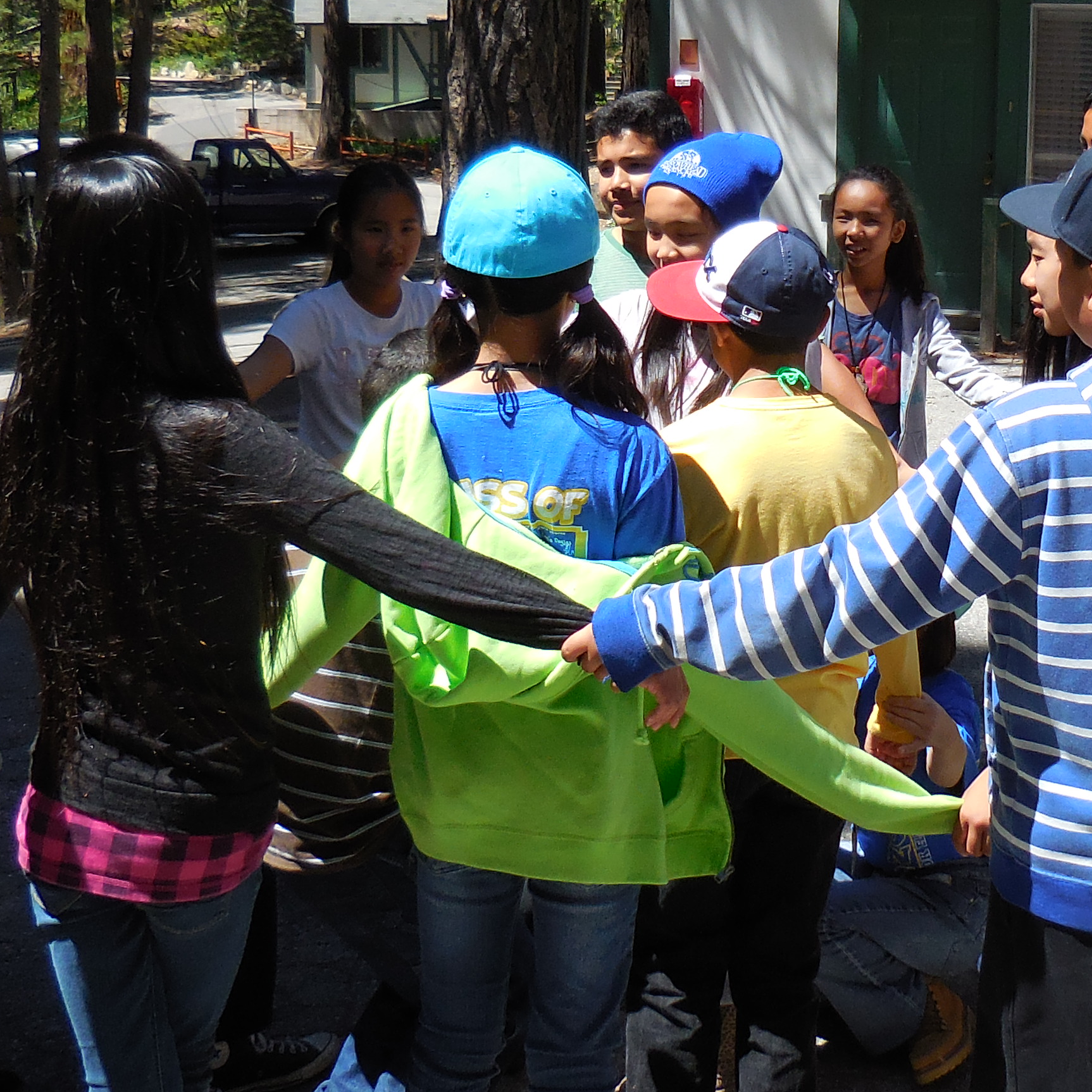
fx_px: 2106
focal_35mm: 59
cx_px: 785
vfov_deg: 28.8
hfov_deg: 28.7
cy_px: 330
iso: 125
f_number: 3.3
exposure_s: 1/800
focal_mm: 4.5
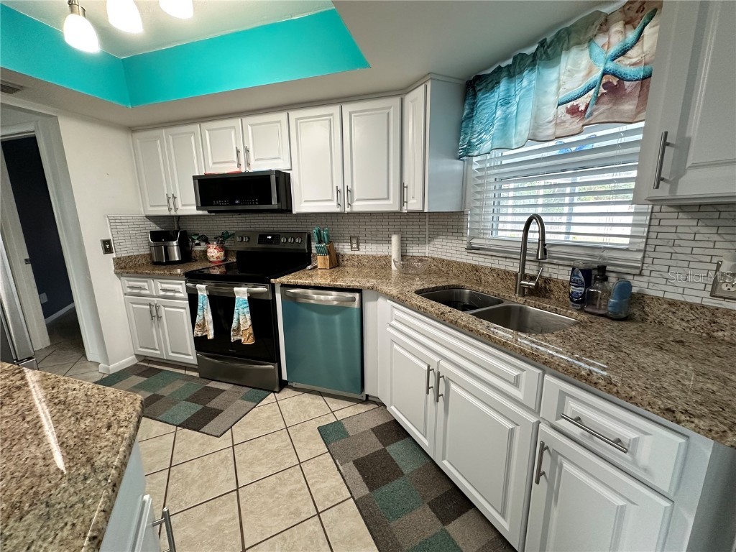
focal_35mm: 14
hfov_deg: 102.1
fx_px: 298
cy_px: 276
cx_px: 368
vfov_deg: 85.7
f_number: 2.2
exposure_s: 1/60
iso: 200
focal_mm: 2.22
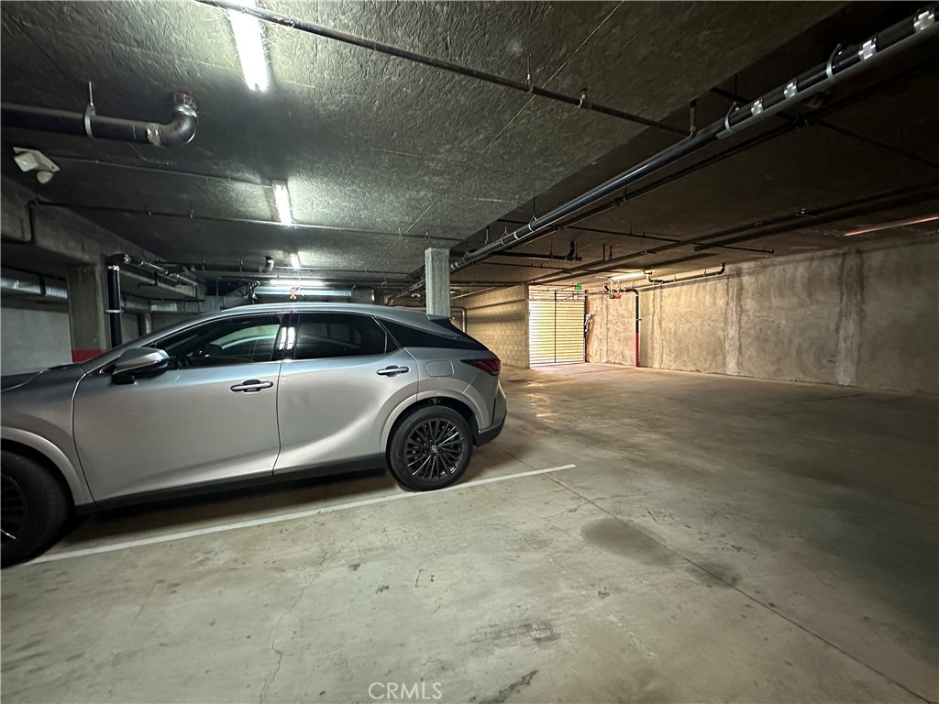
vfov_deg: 85.7
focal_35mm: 14
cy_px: 352
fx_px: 380
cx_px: 470
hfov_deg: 102.1
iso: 1000
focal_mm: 2.22
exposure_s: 1/60
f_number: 2.2
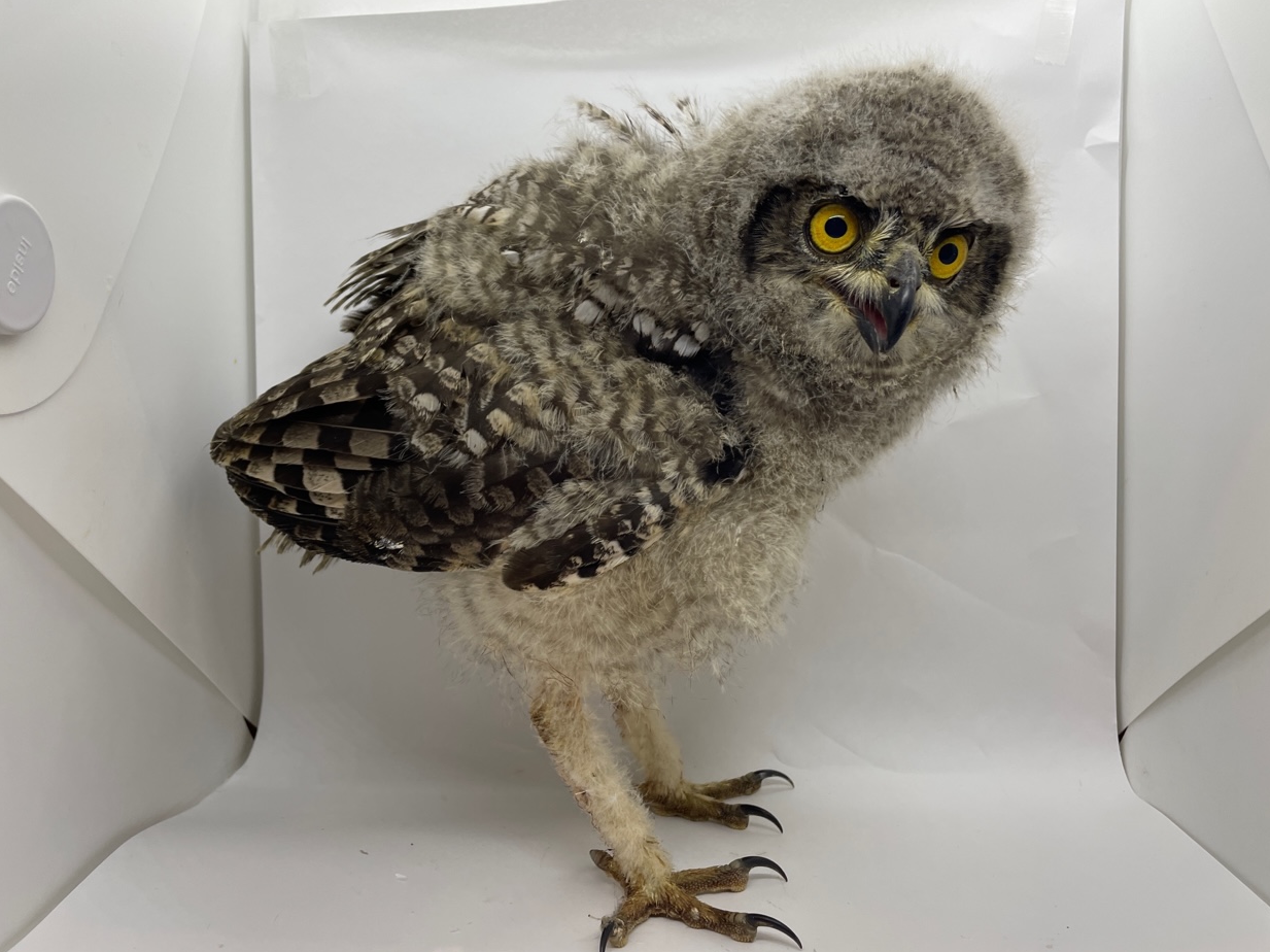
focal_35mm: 27
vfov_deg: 51.3
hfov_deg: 65.3
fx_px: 990
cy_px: 472
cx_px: 655
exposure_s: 1/146
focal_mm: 4.2
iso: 32
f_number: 1.6
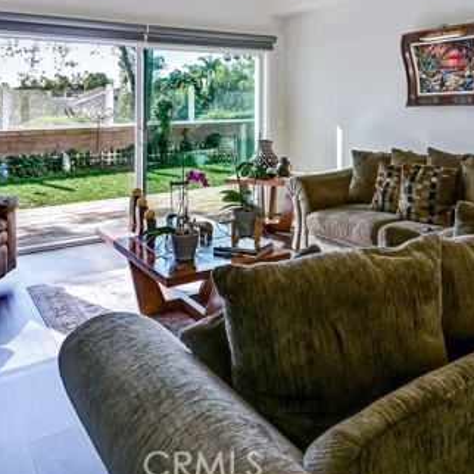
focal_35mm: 28
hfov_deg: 56.0
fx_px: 431
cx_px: 325
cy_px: 172
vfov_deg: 56.7
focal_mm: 16.5
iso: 400
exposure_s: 1/800
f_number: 8
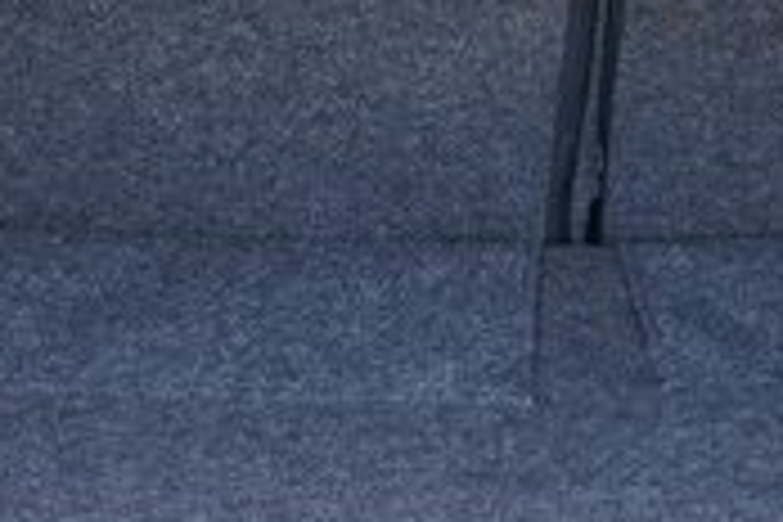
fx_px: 2240
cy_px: 659
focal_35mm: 103
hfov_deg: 19.8
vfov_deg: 12.9
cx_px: 374
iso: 250
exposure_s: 1/60
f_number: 4
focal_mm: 28
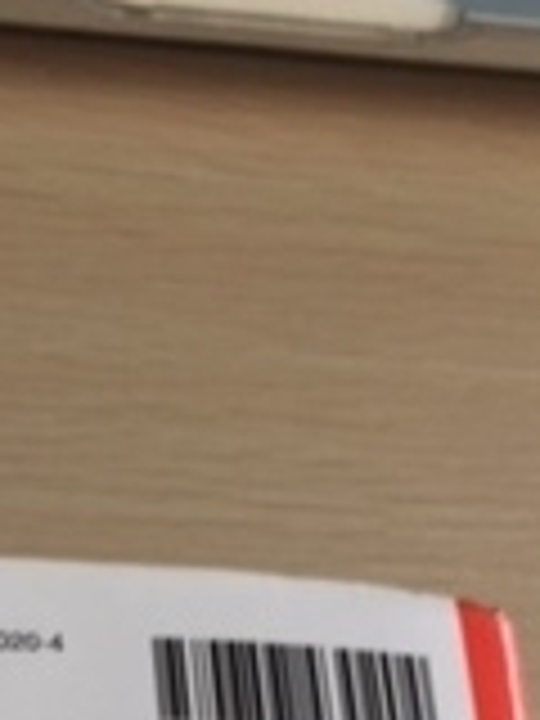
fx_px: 2413
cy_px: 1436
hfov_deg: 12.3
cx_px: -184
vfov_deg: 14.2
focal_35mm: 116
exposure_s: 1/60
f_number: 2.2
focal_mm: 4.15
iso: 32
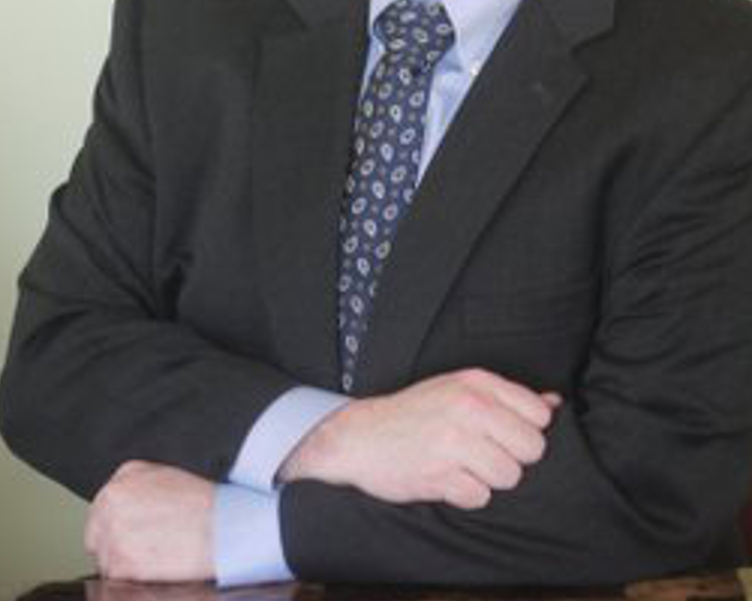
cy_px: -21
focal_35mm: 210
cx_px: 457
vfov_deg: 7.3
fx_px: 4674
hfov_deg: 9.2
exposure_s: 1/30
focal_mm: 56
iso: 400
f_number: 4.1
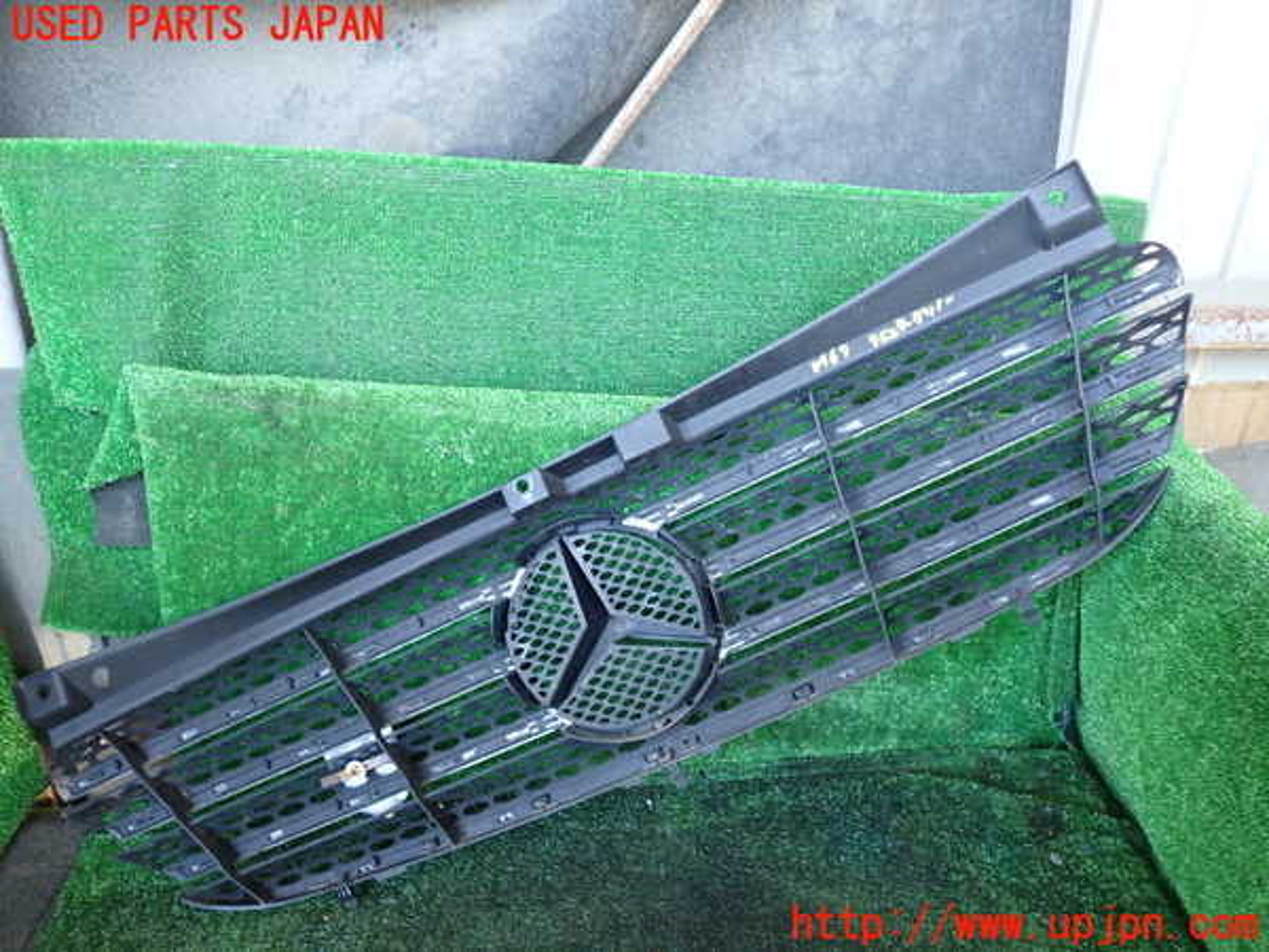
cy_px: 476
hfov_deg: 60.0
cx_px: 634
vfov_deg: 46.8
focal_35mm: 30
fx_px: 1100
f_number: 2.3
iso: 320
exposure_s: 1/30
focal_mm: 5.4
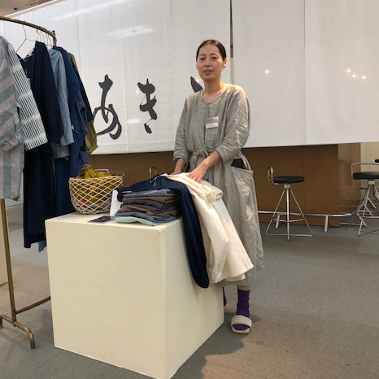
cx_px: 128
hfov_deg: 47.7
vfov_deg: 48.4
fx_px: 421
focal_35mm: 34
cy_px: 185
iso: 32
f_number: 1.8
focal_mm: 4
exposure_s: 1/33
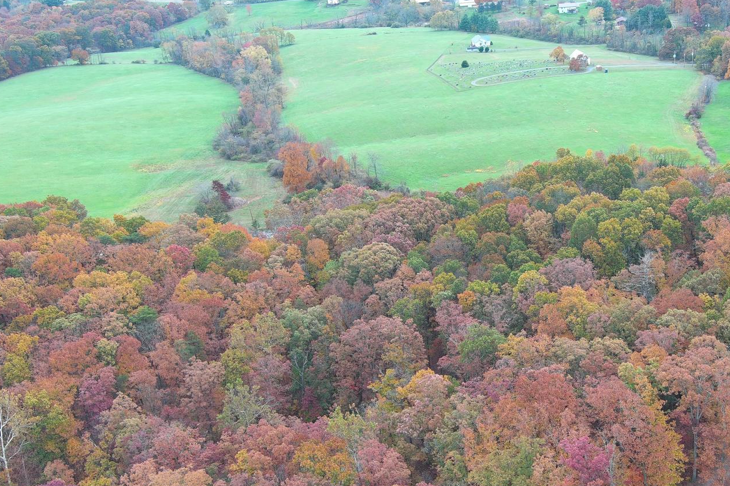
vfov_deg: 28.5
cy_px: 304
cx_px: 502
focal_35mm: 47
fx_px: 953
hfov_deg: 41.2
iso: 100
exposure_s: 1/209
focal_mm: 10.57
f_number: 2.8
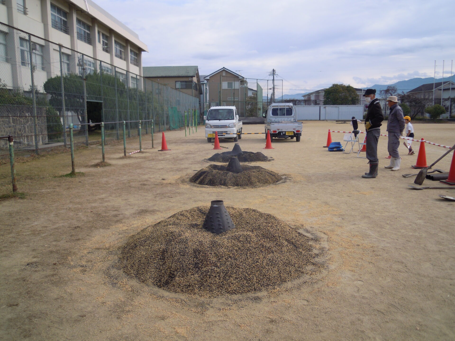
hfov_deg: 63.4
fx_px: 368
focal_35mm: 28
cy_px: 170
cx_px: 228
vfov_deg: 49.7
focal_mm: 5
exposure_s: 1/160
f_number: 7.6
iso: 100
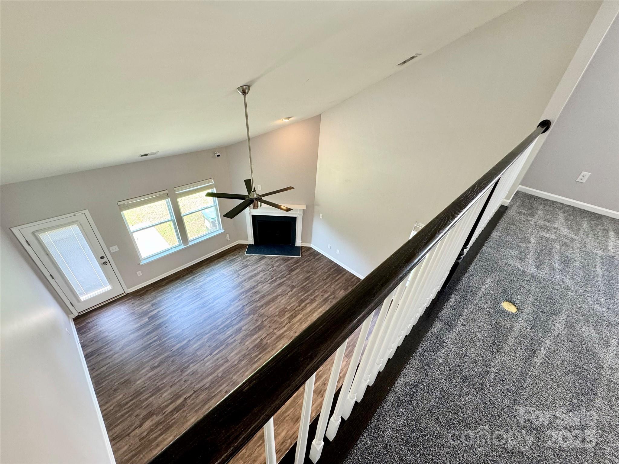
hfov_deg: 102.1
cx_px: 310
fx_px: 250
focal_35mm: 14
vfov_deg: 85.7
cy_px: 232
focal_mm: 2.22
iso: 160
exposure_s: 1/60
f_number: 2.2
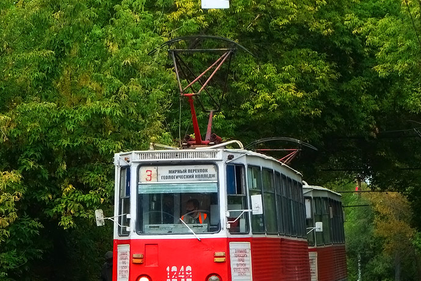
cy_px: 147
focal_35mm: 165
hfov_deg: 12.4
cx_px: 196
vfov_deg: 8.3
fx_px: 1930
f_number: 5.6
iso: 125
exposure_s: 1/160
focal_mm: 35.26
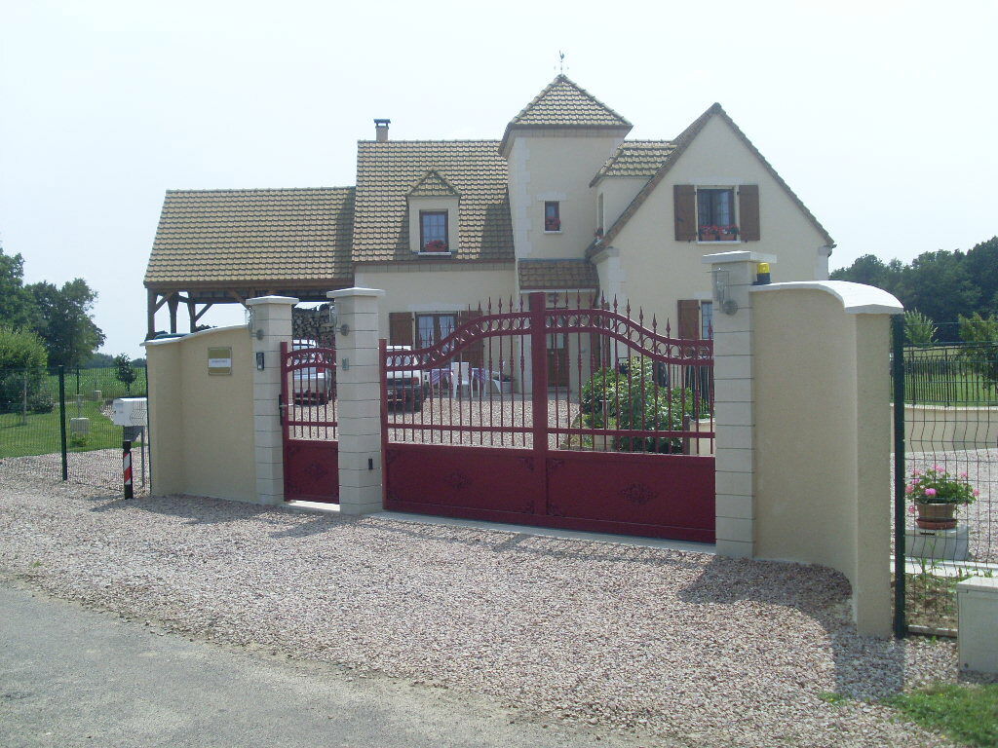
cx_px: 499
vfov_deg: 37.7
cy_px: 374
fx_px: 1096
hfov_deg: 49.0
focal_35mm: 38
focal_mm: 6.3
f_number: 7.7
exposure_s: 1/350
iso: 80
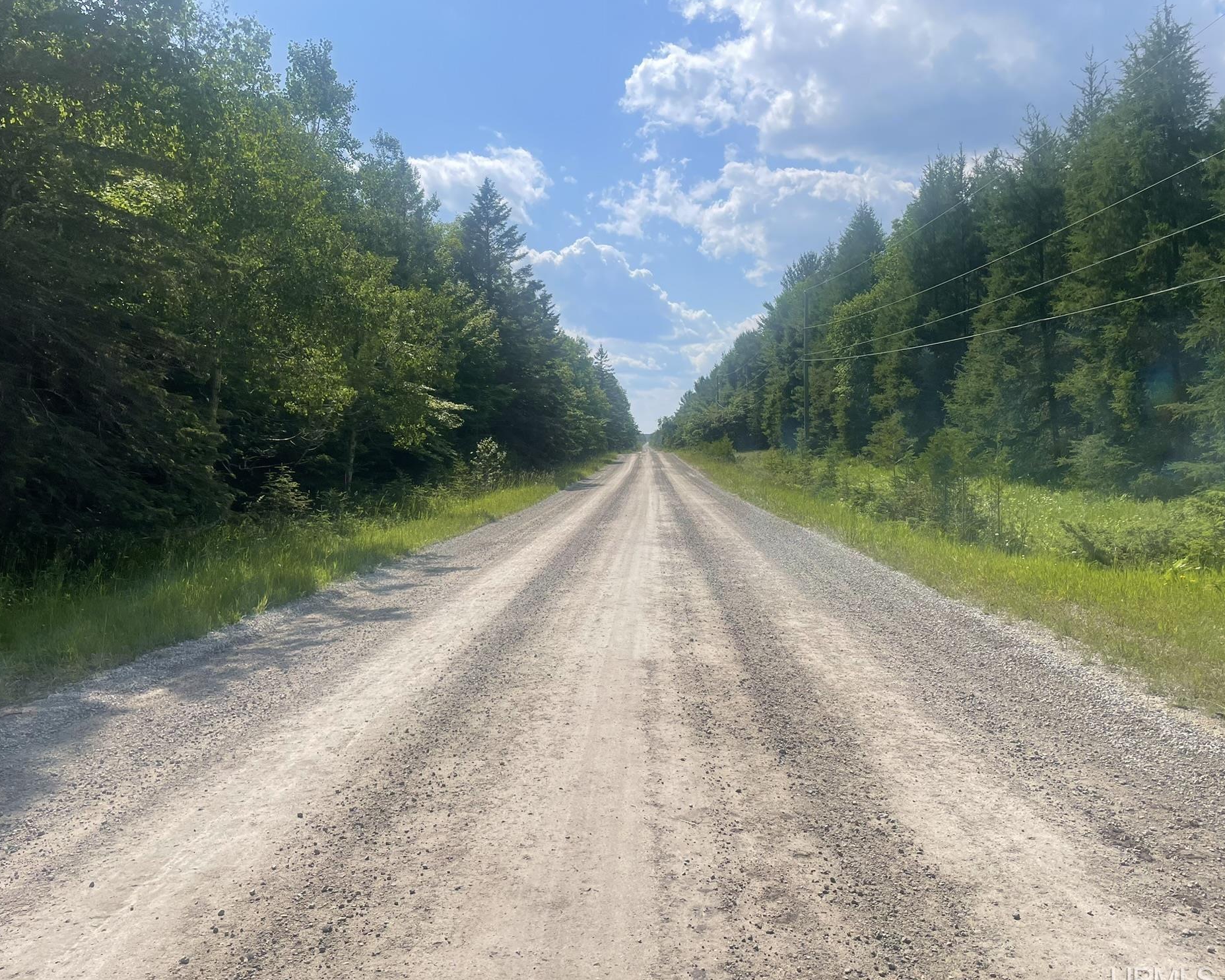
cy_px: 506
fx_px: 1015
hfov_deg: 62.2
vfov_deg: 51.5
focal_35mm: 28
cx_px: 618
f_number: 1.6
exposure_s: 1/5814
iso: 32
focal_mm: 4.2
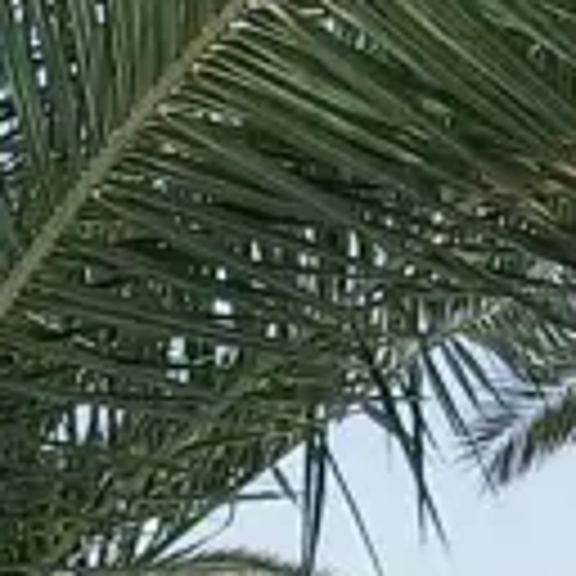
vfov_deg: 12.4
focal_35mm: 127
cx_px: -9
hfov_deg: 13.5
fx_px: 2391
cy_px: 1066
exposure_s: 1/1195
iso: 110
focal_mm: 1.68
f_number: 2.2
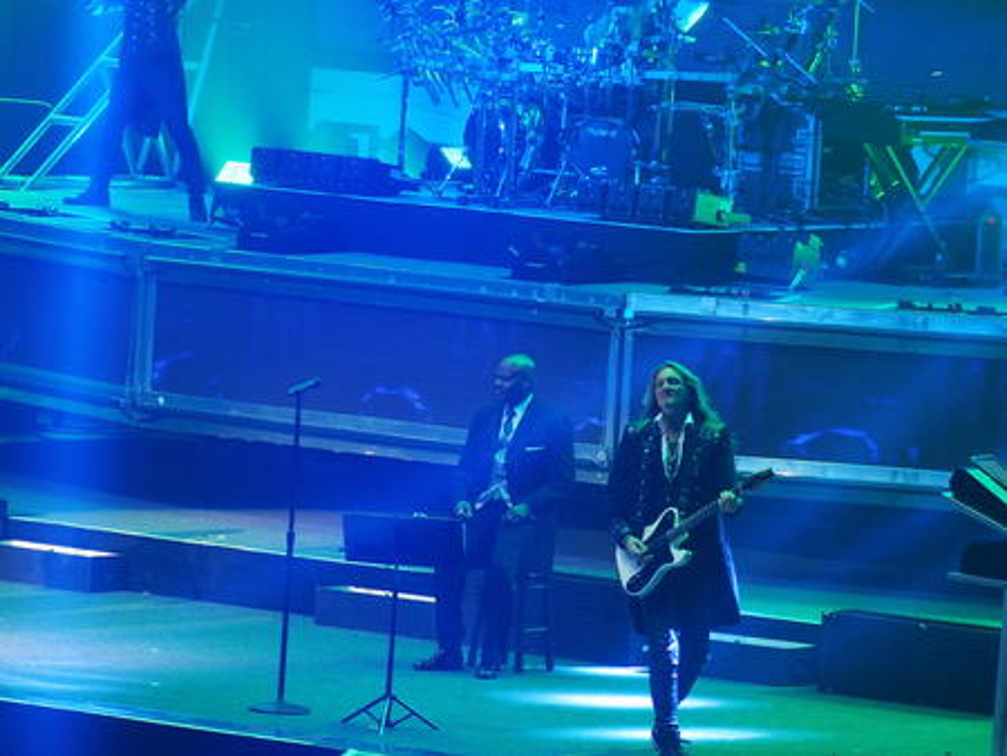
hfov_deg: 7.3
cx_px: 504
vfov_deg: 5.5
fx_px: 7859
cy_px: 378
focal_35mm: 270
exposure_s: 1/125
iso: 500
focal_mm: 56.7
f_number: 2.8
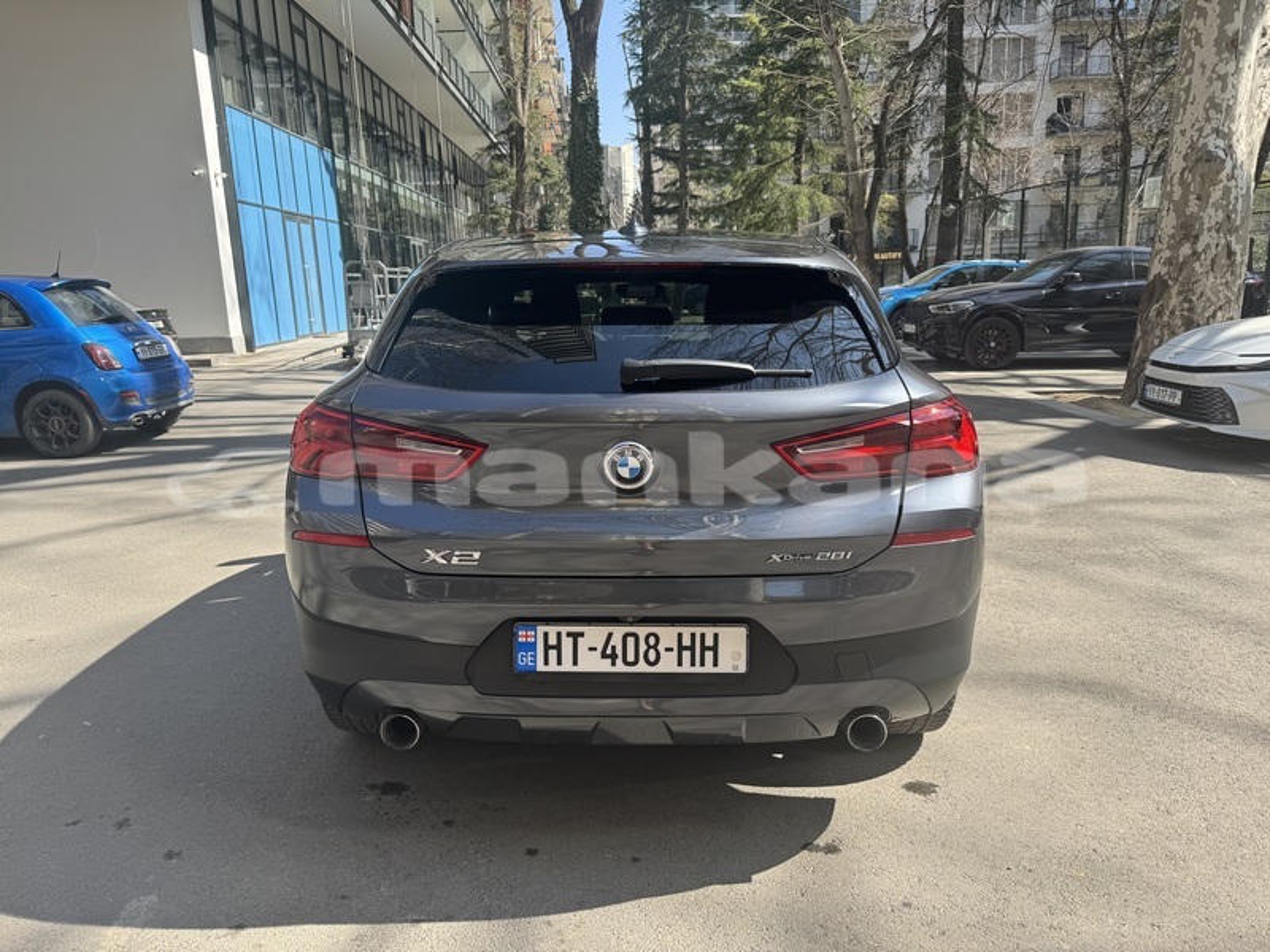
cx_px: 635
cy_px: 476
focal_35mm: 24
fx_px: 881
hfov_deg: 71.6
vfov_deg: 56.8
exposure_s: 1/1151
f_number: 1.78
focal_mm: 6.76
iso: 80
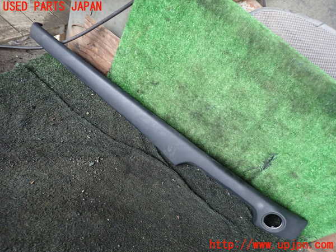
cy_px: 126
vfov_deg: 54.9
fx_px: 243
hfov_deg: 69.4
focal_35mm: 25
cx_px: 168
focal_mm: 4.5
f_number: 2
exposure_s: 1/30
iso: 500
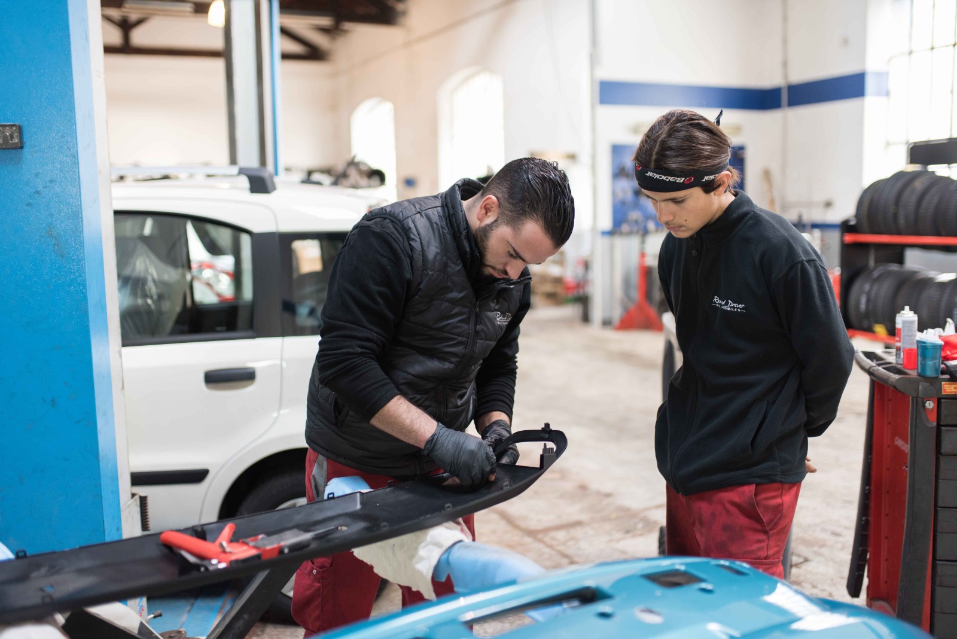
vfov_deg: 37.9
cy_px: 320
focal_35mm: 35
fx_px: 931
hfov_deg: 54.4
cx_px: 478
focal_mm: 35
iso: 500
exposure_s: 1/160
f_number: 1.4
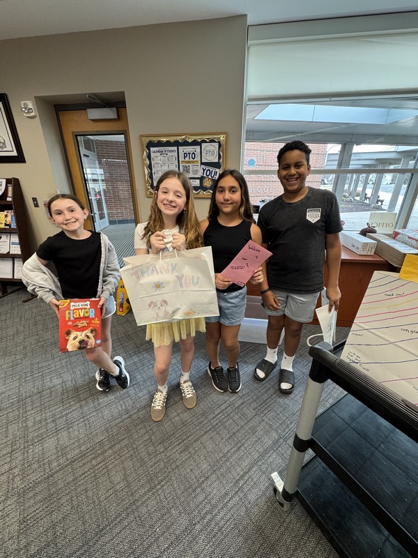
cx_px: 209
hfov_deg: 85.7
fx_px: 225
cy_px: 279
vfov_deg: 102.1
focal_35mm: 14
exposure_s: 1/60
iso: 200
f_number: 2.2
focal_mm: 2.22
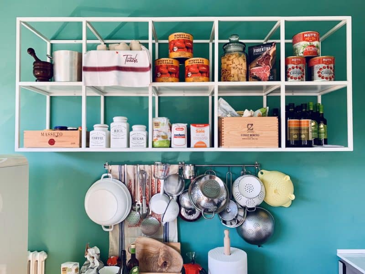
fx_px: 274
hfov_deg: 67.3
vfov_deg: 53.1
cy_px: 137
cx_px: 182
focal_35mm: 26
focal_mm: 4.25
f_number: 1.8
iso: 64
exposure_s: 1/121
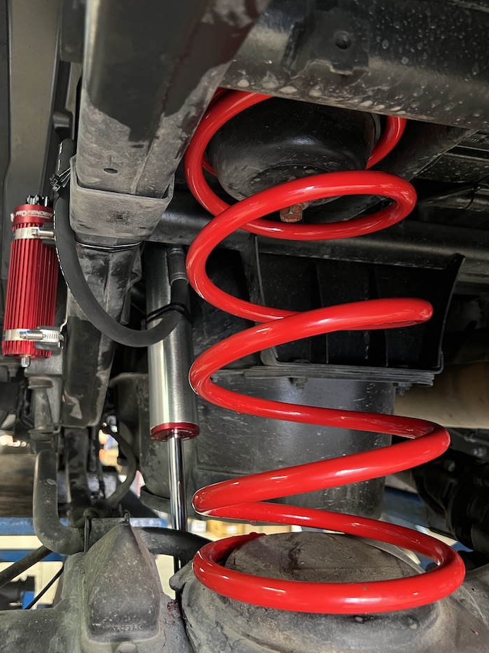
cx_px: 212
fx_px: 565
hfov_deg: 46.7
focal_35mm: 30
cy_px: 323
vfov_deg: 60.0
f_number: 1.5
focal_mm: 5.7
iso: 500
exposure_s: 1/33
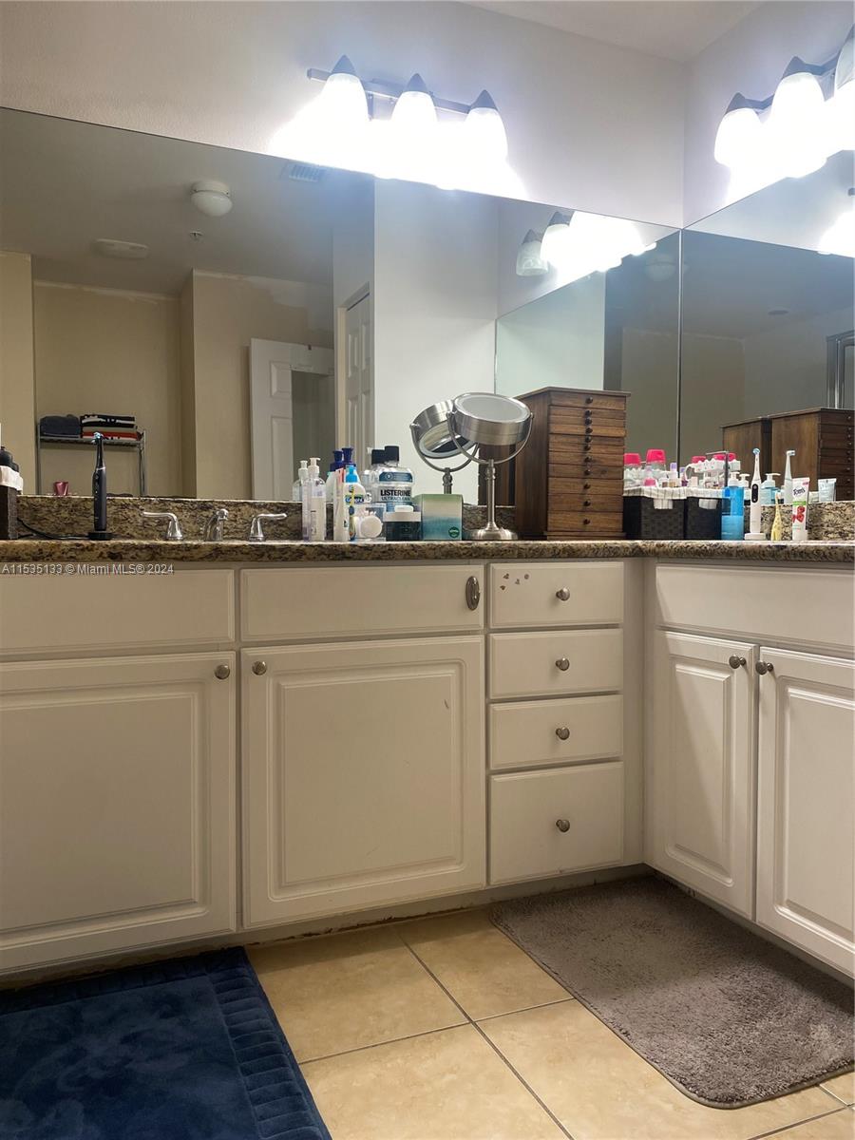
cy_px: 570
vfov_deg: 67.3
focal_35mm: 26
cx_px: 428
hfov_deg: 53.1
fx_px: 856
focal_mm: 4.25
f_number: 1.8
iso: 50
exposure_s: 1/120
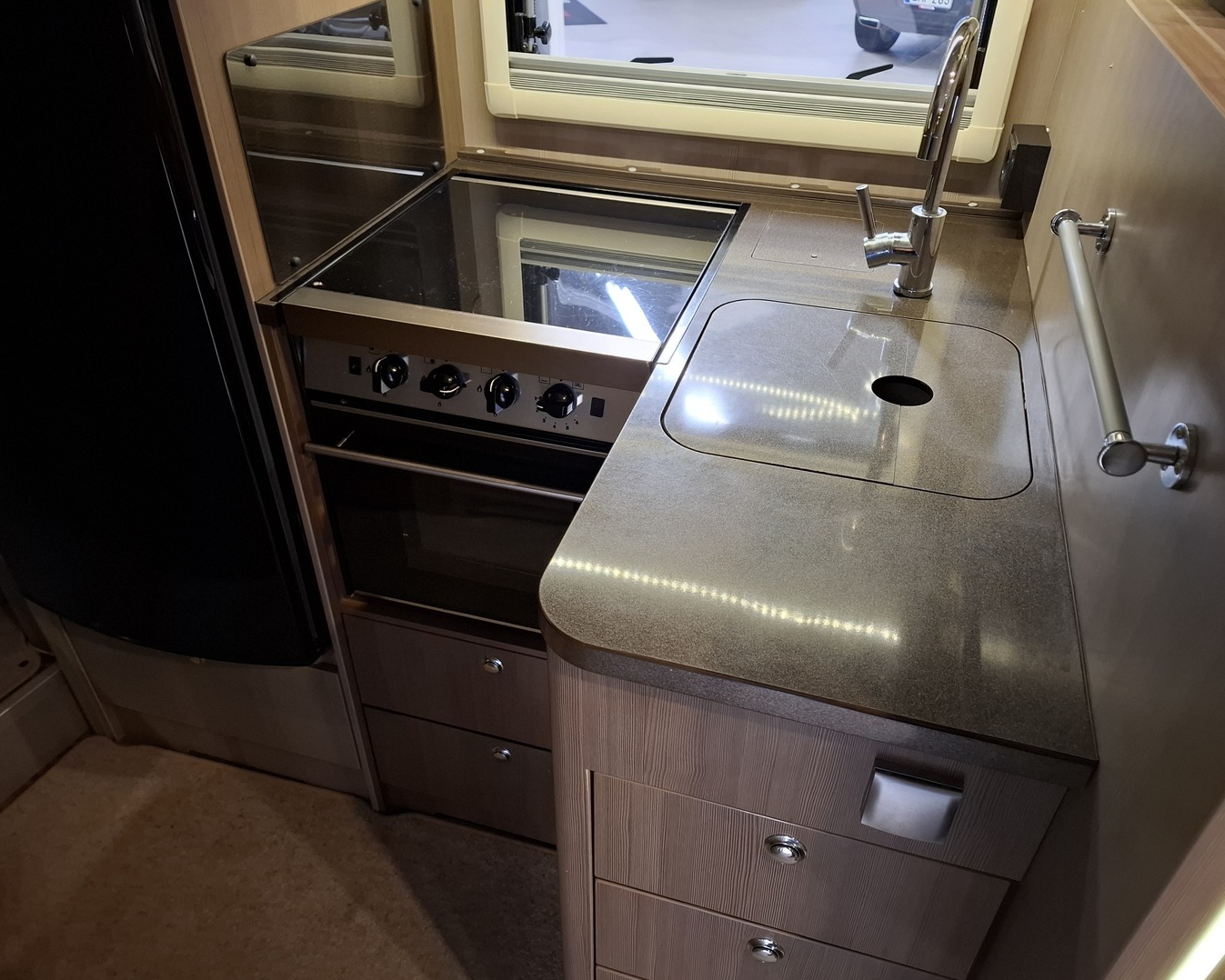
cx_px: 634
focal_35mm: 24
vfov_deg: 58.8
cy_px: 490
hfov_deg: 70.3
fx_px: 870
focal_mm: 5.54
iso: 400
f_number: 1.8
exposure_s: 1/25
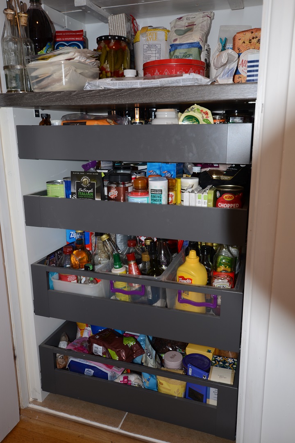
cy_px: 222
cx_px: 148
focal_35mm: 30
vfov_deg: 61.9
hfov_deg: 43.6
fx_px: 369
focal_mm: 20
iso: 100
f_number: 3.5
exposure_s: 1/60
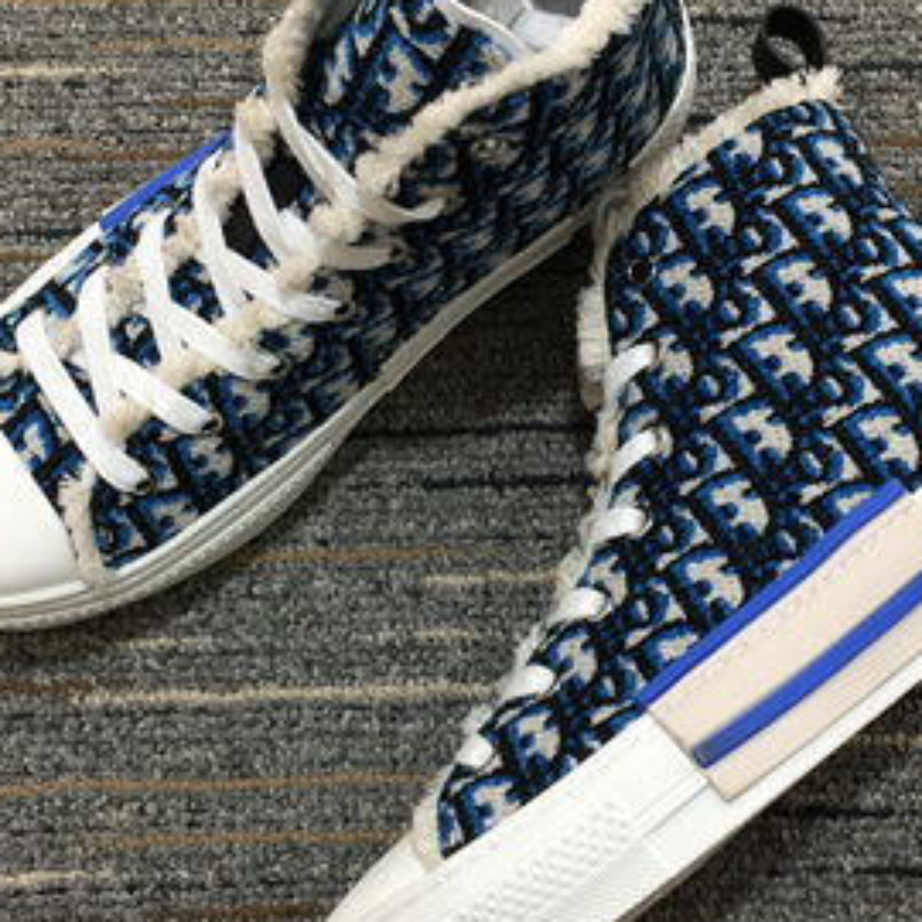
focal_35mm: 57
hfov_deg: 30.0
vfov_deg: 30.0
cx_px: 516
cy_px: 396
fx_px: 1718
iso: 40
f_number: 2.2
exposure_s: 1/17
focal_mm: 4.15
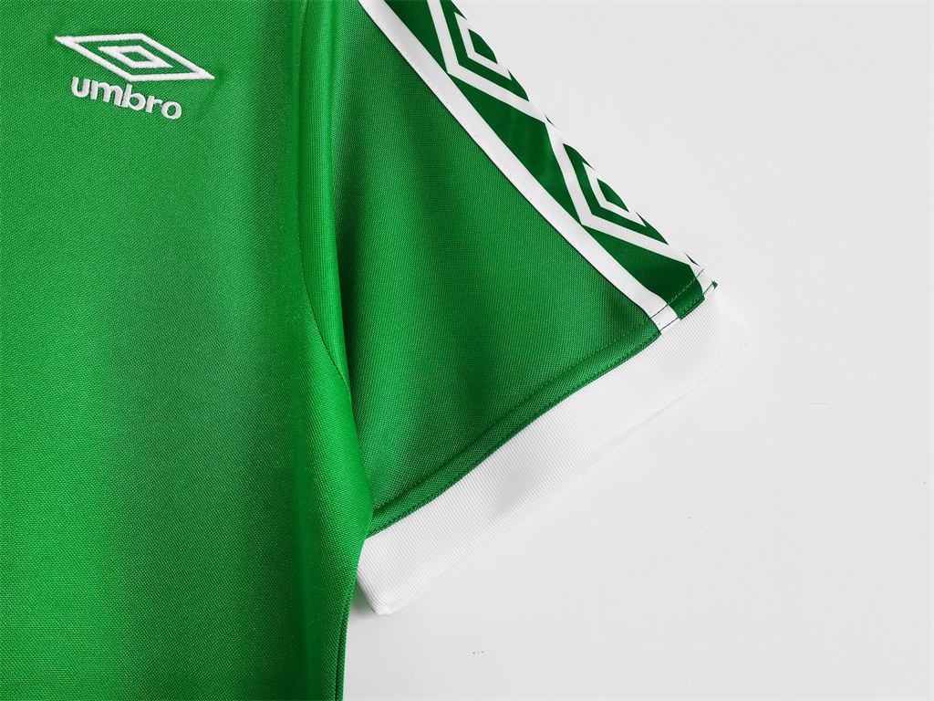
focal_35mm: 35
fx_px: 944
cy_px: 350
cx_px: 467
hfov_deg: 52.6
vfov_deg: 40.7
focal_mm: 5.58
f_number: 1.8
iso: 320
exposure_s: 1/33.3
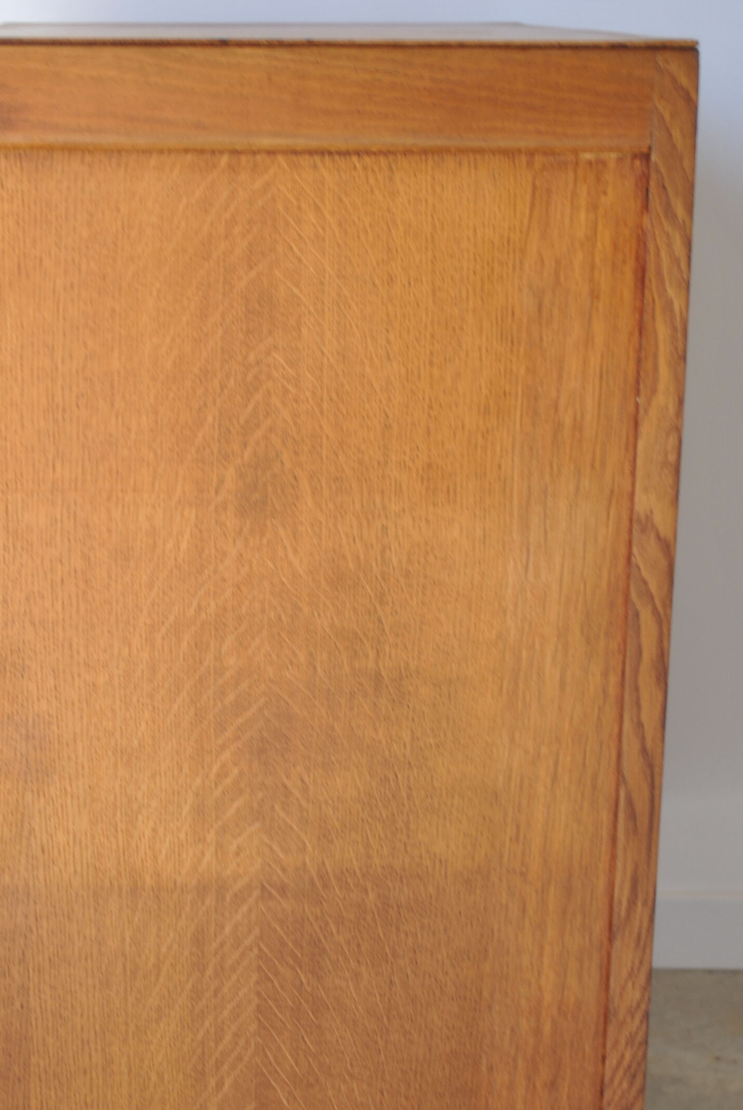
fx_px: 2532
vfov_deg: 24.6
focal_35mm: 82
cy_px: 747
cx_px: 274
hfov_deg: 16.7
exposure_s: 1/30
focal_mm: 30
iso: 100
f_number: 4.5
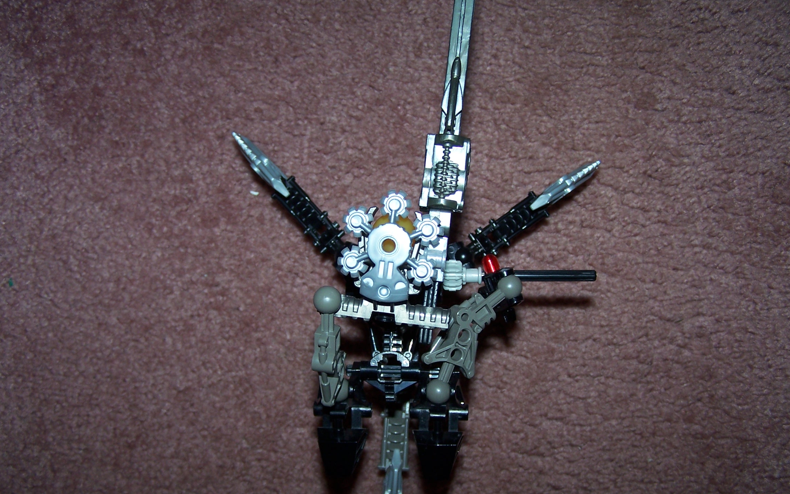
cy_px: 293
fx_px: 883
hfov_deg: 48.2
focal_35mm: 41
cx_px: 393
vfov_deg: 31.2
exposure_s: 1/60
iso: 80
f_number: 2.8
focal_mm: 6.3
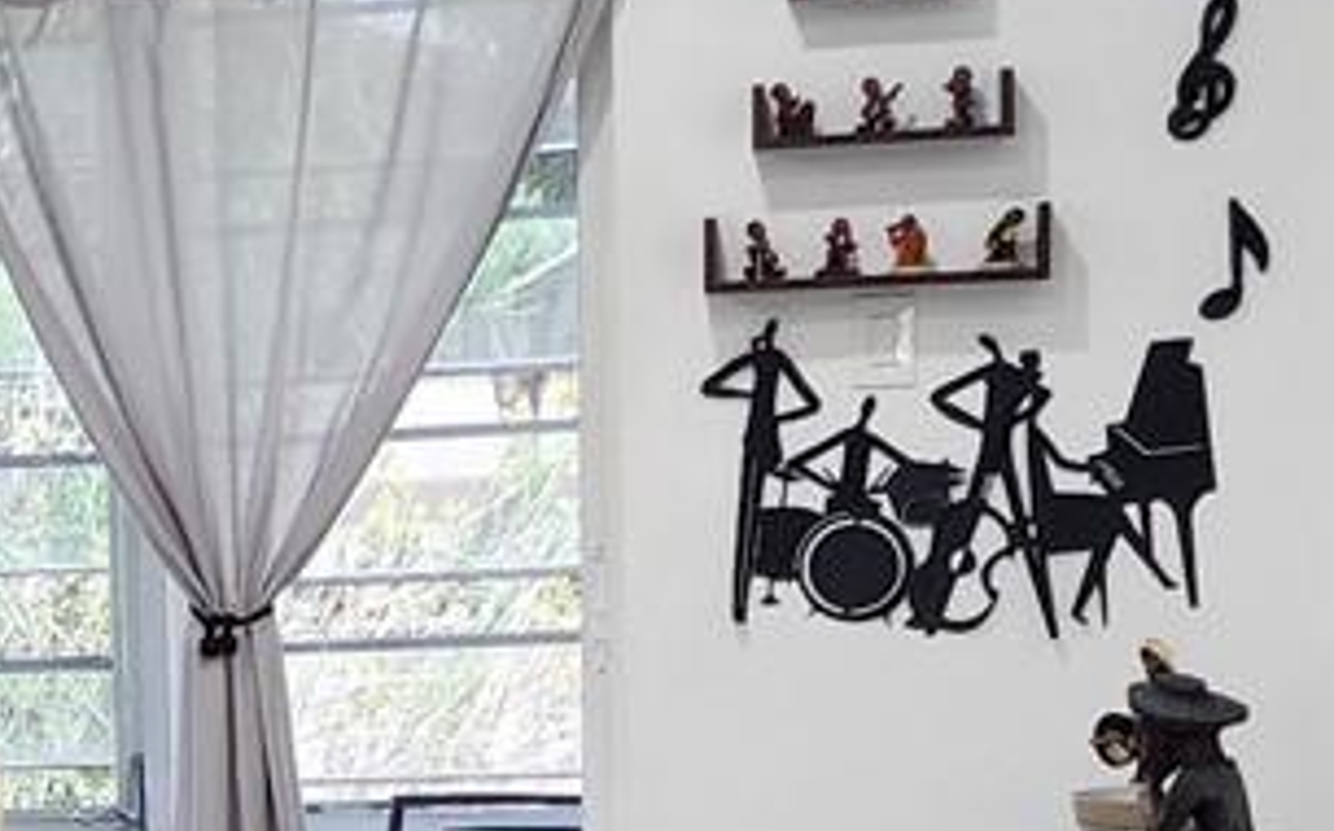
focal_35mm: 128
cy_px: 953
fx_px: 4649
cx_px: -730
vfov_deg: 10.1
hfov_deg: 15.0
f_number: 1.8
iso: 320
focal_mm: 6.4
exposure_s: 1/120
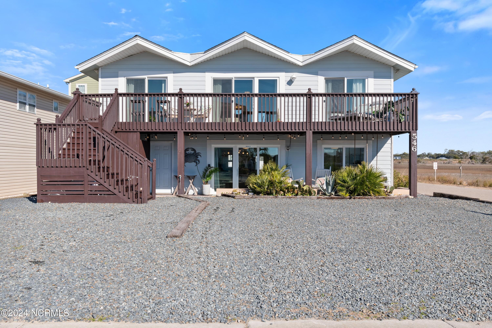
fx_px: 410
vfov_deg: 43.6
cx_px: 246
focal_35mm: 30
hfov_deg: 61.9
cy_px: 164
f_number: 6.3
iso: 100
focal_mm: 20
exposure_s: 1/160
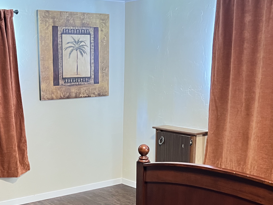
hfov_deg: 35.7
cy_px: 151
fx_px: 418
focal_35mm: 53
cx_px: 85
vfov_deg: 27.2
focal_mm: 5.7
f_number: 1.5
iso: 800
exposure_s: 1/30
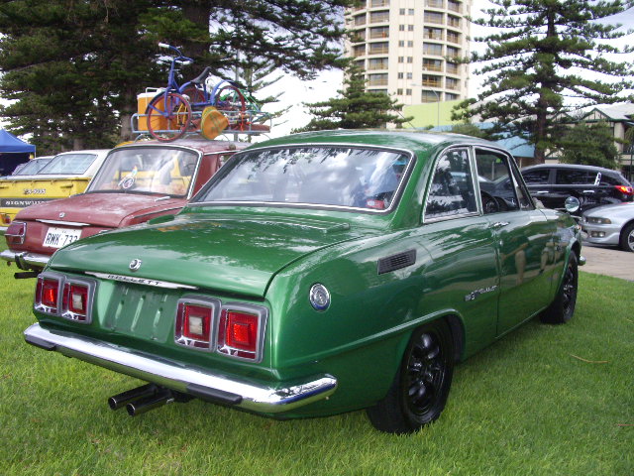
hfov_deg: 52.6
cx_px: 317
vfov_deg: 40.7
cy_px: 238
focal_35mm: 35
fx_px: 641
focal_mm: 5.8
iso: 160
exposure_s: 1/200
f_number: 4.3
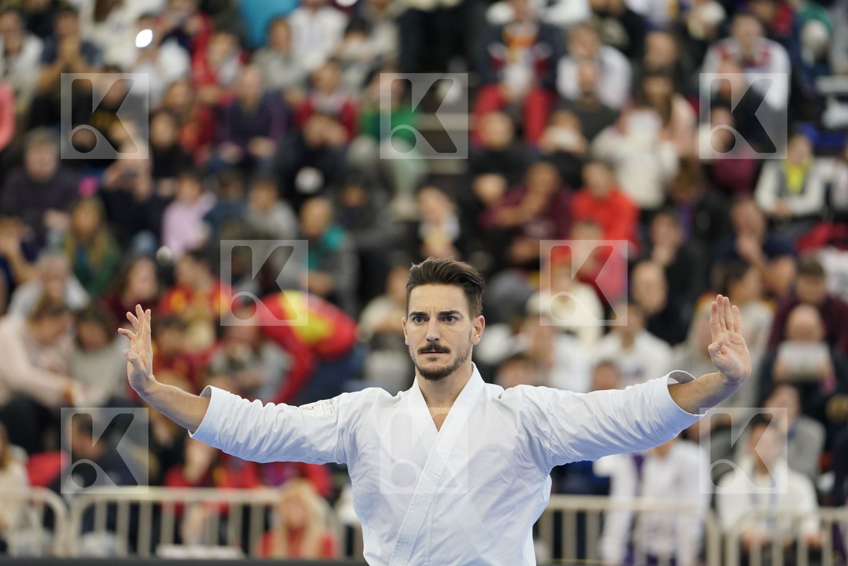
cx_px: 424
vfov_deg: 6.9
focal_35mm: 200
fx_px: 4711
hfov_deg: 10.3
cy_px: 283
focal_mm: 200
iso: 1600
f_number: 2.8
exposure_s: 1/500
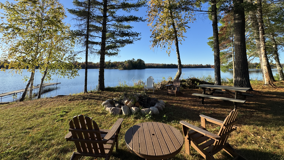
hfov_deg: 99.4
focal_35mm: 16
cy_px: 55
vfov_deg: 65.5
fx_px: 120
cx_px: 143
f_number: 2.2
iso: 40
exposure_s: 1/1198
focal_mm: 2.22
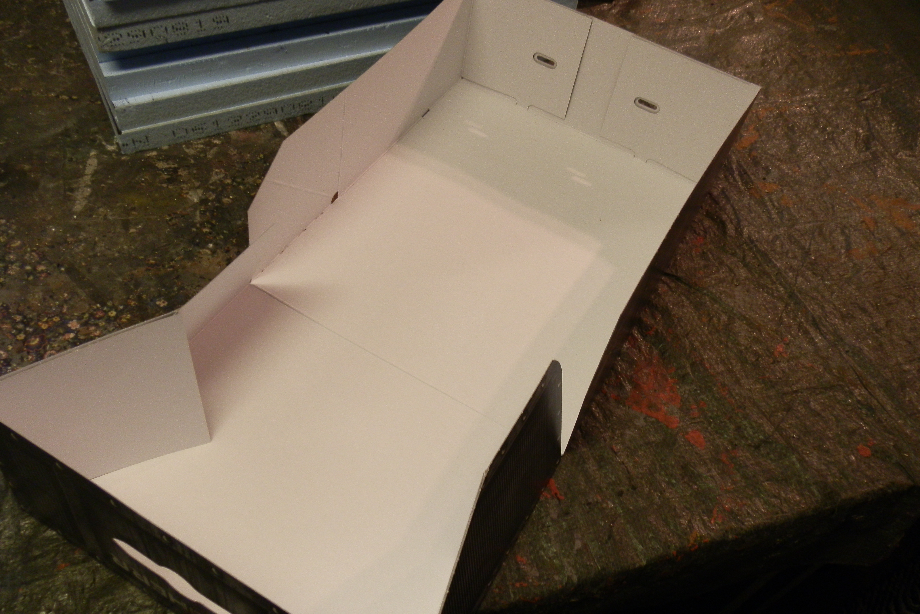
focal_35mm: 30
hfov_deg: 61.9
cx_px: 458
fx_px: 767
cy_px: 316
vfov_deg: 43.6
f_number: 3.1
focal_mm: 5
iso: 125
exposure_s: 1/30
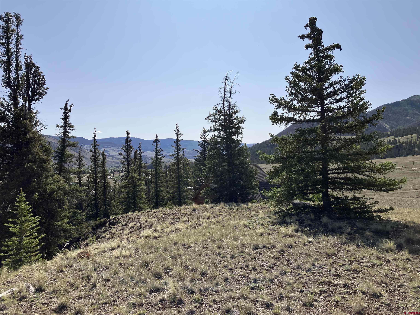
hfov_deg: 63.4
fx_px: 340
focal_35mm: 28
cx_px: 210
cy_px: 158
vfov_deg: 49.7
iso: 32
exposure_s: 1/3745
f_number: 1.8
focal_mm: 3.99
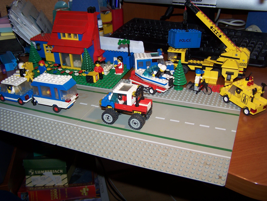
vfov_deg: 37.7
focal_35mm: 38
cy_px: 100
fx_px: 293
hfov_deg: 49.0
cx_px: 134
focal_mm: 6.3
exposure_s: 1/60
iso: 80
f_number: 2.8
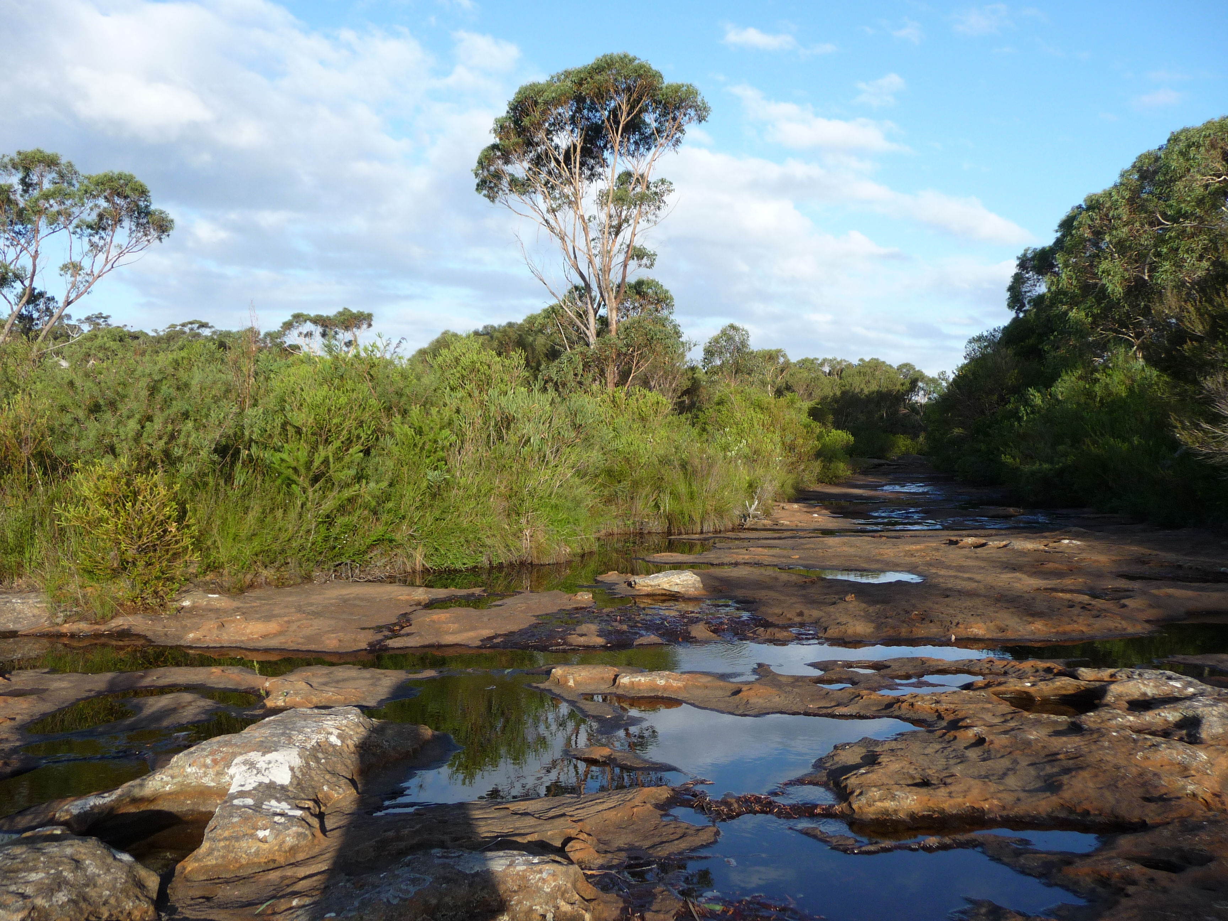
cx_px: 614
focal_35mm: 30
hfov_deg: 60.0
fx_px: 1064
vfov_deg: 46.8
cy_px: 460
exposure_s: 1/500
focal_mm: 5
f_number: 3.4
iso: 100
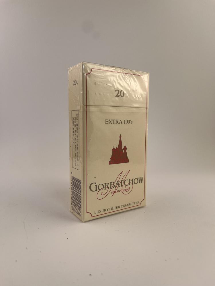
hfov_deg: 53.1
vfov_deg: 67.3
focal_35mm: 26
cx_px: 108
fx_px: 215
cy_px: 143
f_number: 1.6
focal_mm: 5.1
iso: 50
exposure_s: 1/325
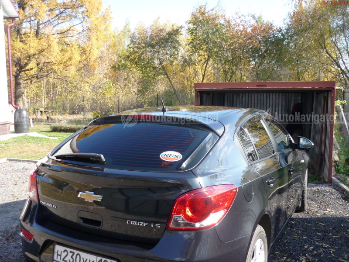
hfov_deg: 55.4
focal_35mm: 33
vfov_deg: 42.9
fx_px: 333
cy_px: 131
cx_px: 174
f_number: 2.8
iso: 100
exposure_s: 1/250
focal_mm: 5.5
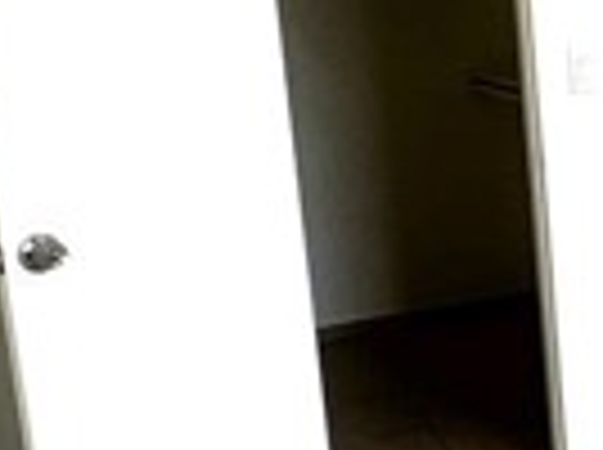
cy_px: 130
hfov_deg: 23.7
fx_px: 1165
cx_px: 878
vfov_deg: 21.7
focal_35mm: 67
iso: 160
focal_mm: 2.22
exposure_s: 1/120
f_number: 2.2
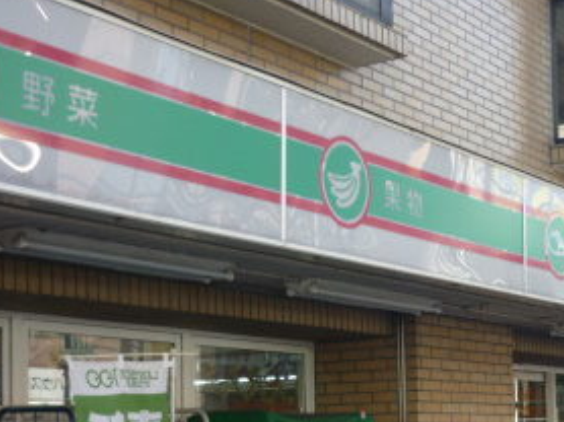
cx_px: 442
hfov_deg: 25.3
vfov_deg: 19.0
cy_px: 392
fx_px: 1237
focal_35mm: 76
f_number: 2.8
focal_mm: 5.5
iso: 80
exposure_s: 1/160
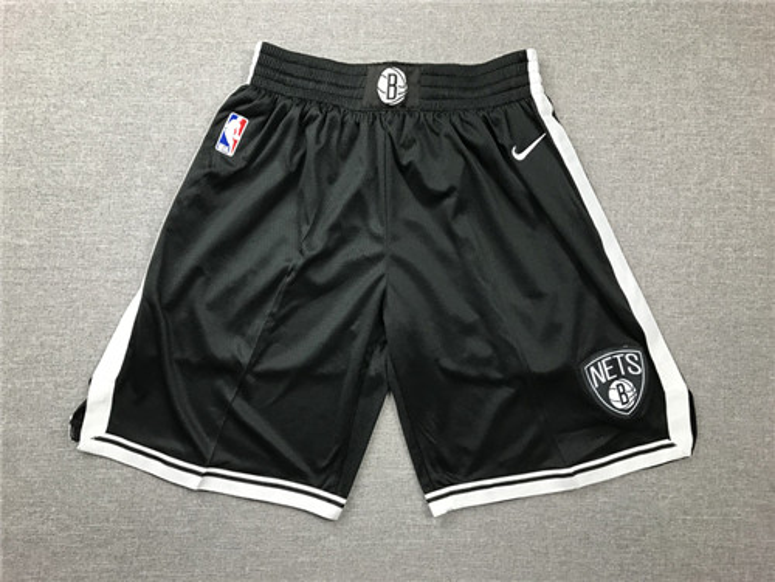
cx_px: 388
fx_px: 627
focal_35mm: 28
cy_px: 291
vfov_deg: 49.7
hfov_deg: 63.4
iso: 32
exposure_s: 1/33
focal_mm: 3.99
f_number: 1.8
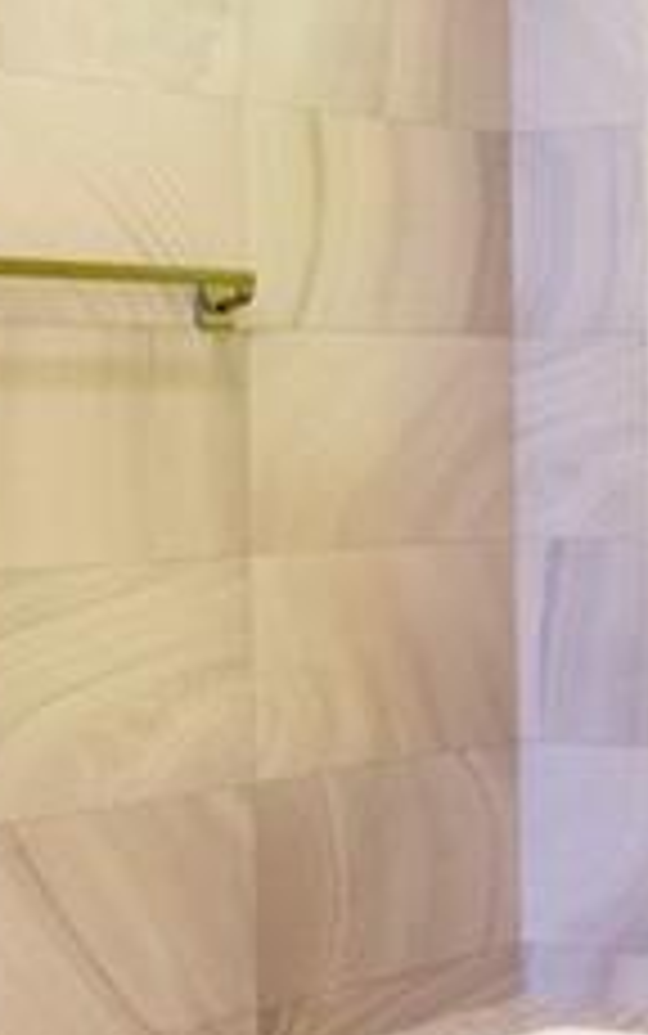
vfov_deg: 24.3
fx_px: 2399
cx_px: 1516
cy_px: 369
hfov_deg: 12.4
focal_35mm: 85
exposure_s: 1/4
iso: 250
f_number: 11
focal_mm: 12
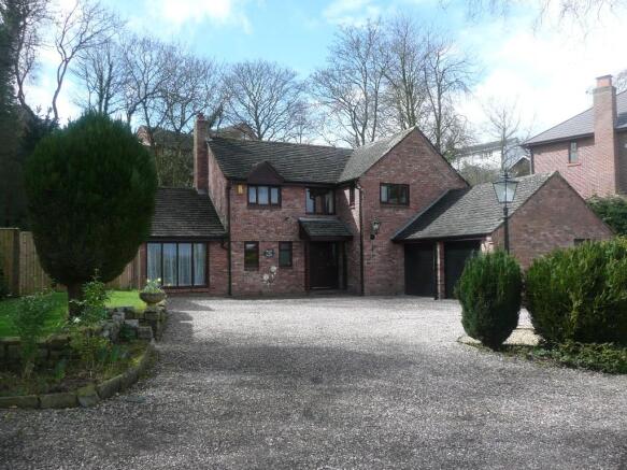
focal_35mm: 28
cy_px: 235
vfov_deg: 49.7
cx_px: 314
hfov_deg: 63.5
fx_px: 507
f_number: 3.3
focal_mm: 4.6
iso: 100
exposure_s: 1/400
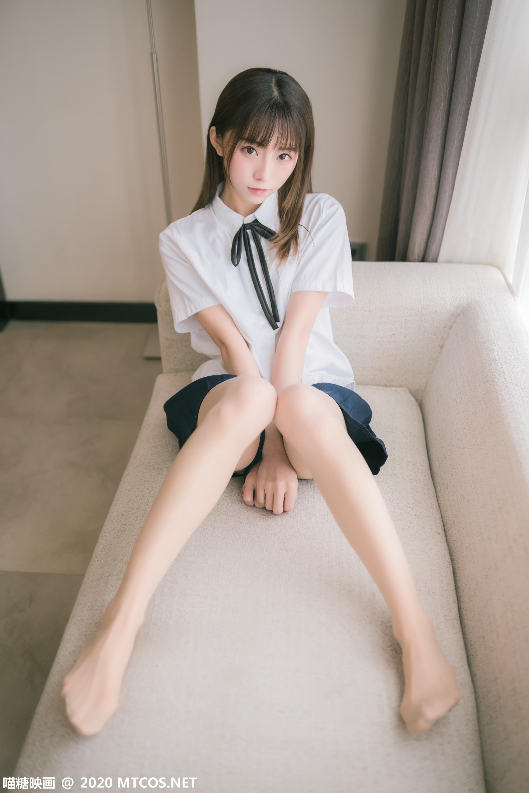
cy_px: 396
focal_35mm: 35
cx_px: 264
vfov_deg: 54.4
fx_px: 771
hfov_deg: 37.9
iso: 640
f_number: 1.8
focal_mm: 35
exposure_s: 1/125
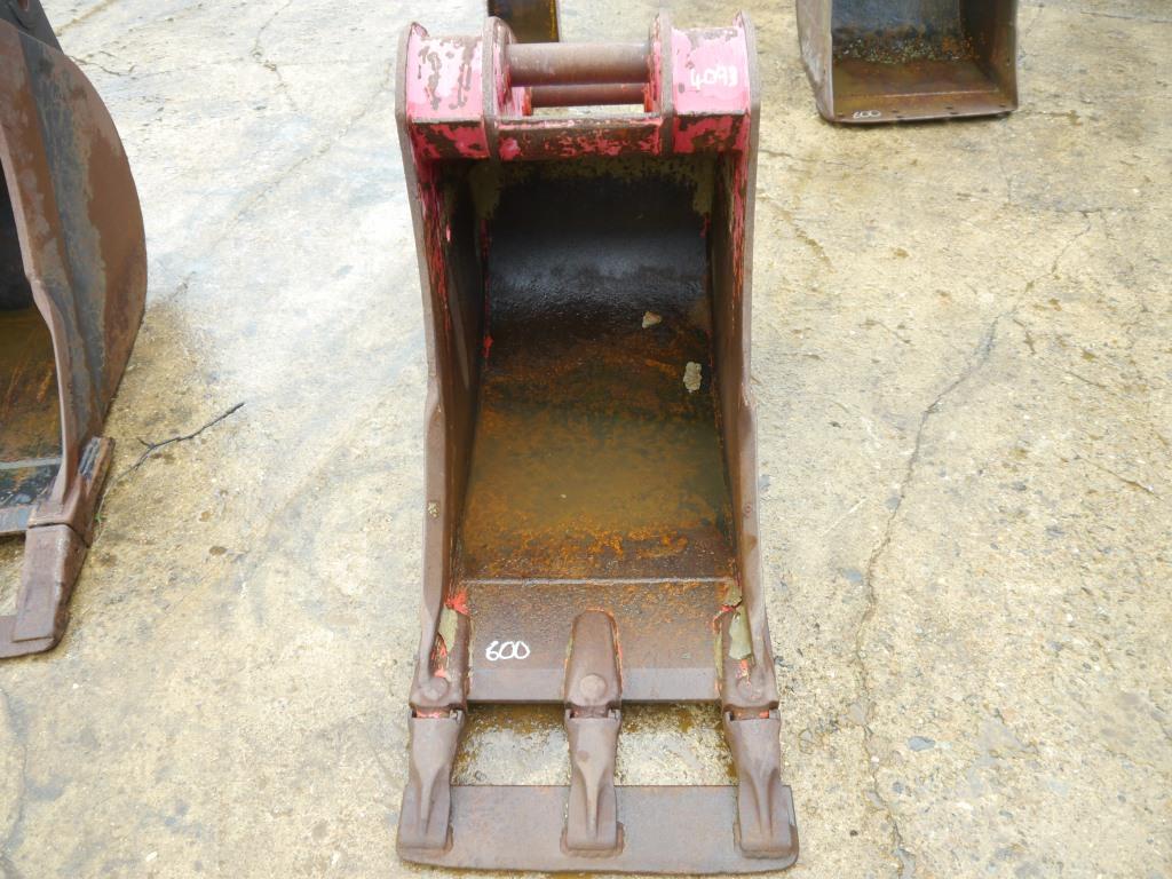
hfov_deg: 63.4
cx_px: 586
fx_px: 948
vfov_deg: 49.7
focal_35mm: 28
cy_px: 440
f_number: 3.5
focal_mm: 14
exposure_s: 1/80
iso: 160
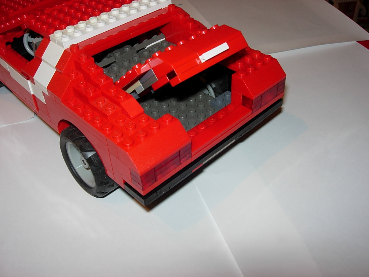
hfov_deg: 49.0
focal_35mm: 38
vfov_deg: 37.7
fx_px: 405
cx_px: 184
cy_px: 138
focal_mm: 7.8
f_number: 4.8
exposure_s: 1/64
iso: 79
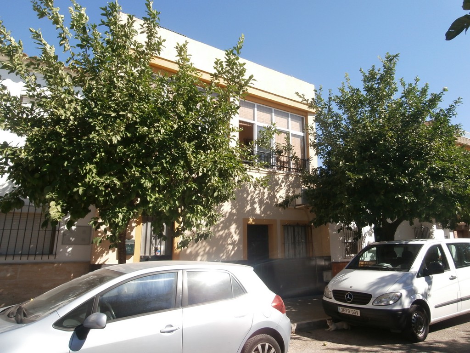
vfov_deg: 56.8
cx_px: 235
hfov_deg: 71.6
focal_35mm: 24
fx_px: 326
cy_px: 176
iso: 100
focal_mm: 4.2
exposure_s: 1/800
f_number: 3
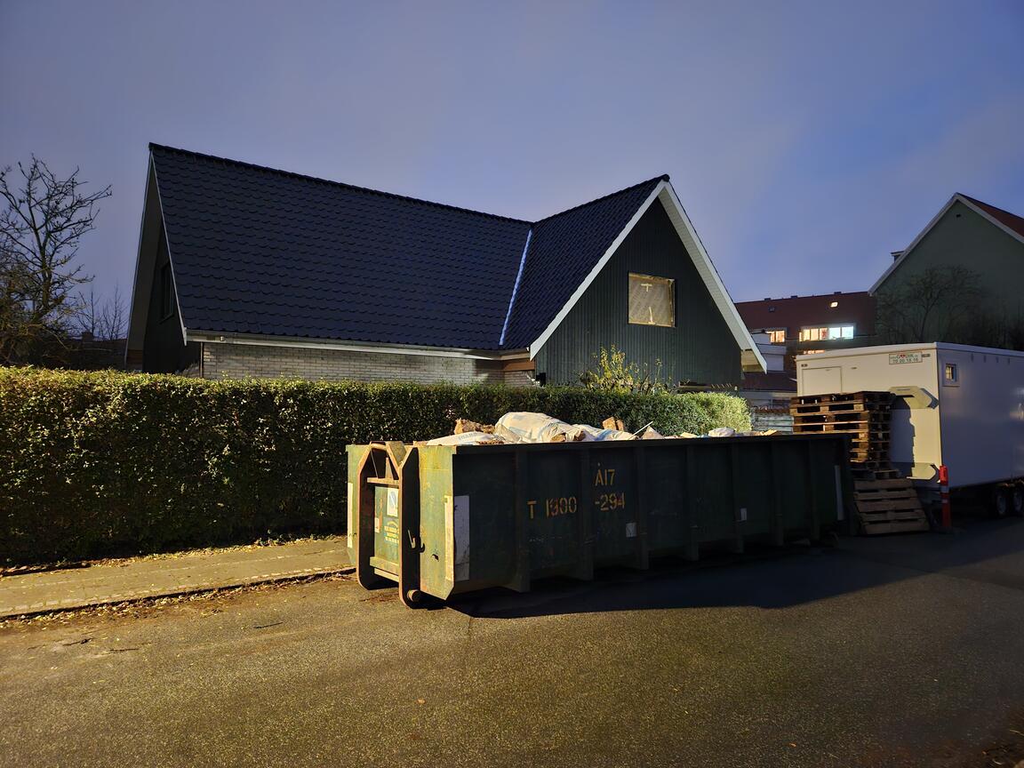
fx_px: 680
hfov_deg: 73.9
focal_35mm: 23
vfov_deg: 58.9
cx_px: 512
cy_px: 384
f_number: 1.8
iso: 1600
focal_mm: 5.4
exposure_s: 1/8.33
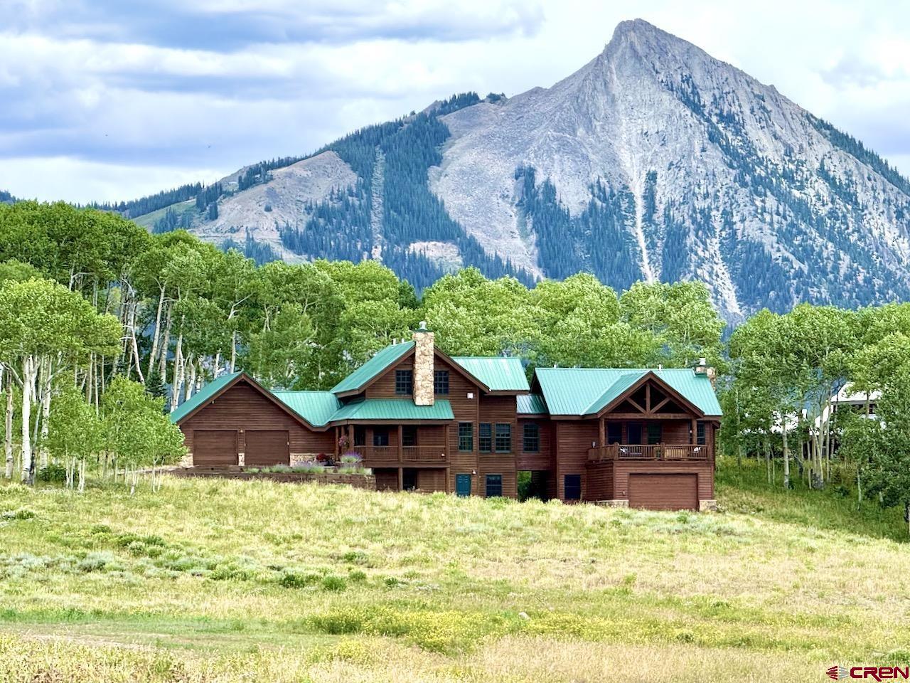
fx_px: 3155
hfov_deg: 16.4
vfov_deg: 12.3
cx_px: 455
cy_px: 342
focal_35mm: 120
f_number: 2.8
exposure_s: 1/784
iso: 64
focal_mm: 15.66
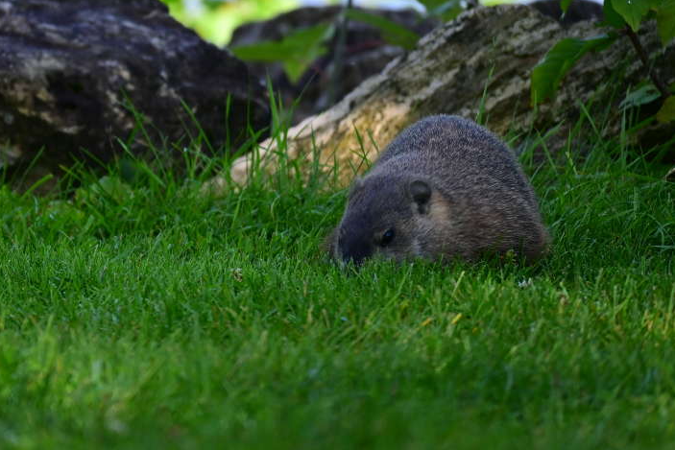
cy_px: 98
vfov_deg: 2.1
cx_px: 173
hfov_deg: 3.2
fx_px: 12002
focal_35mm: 640
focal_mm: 250
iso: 180
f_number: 6.3
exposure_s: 1/200
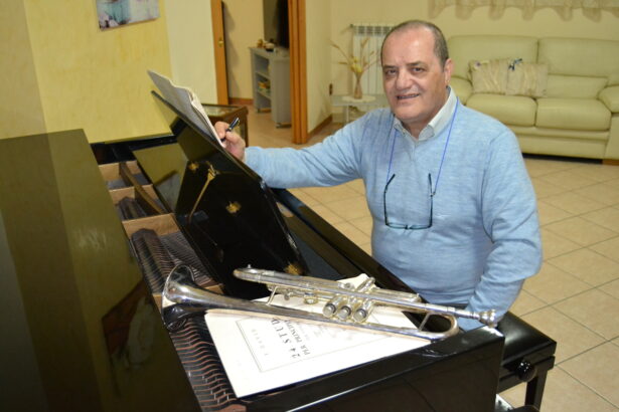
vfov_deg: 40.0
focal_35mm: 33
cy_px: 206
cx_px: 310
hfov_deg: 57.2
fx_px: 567
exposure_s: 1/60
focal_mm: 22
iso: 2800
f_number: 3.5
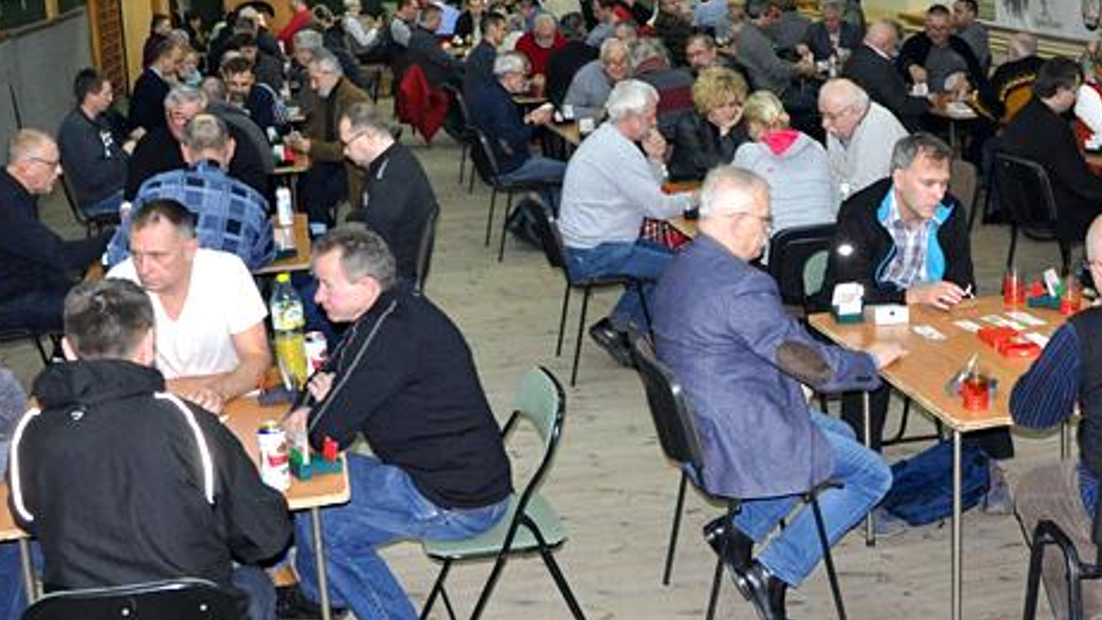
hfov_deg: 39.8
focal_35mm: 52
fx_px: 1520
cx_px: 601
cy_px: 206
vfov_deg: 23.0
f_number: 4.5
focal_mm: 18
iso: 1250
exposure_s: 1/60
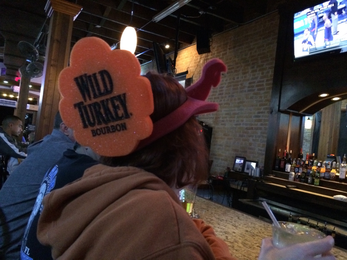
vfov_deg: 48.2
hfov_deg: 61.7
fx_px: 291
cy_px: 130
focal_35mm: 29
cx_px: 174
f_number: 2.2
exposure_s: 1/15
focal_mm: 4.15
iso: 1250
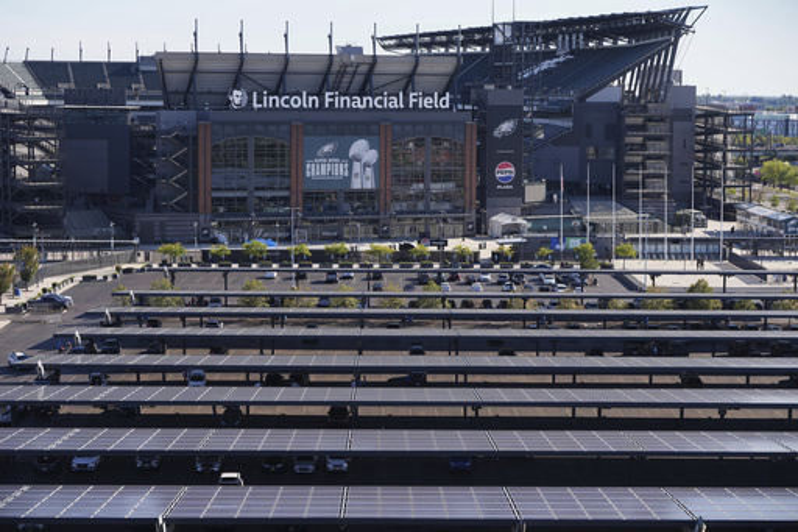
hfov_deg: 28.9
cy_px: 266
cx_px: 399
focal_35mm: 70
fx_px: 1551
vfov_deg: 19.4
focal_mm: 70
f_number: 5.6
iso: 400
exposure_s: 1/1000
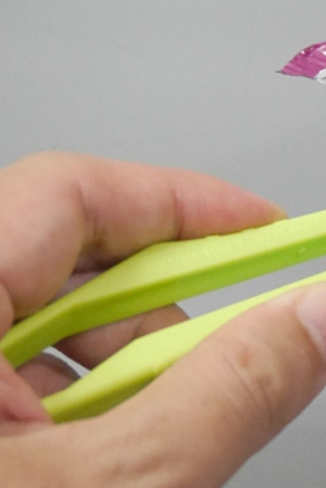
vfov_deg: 18.4
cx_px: 550
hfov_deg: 11.6
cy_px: 164
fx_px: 1508
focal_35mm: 111
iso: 1600
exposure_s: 1/60
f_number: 4.5
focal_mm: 21
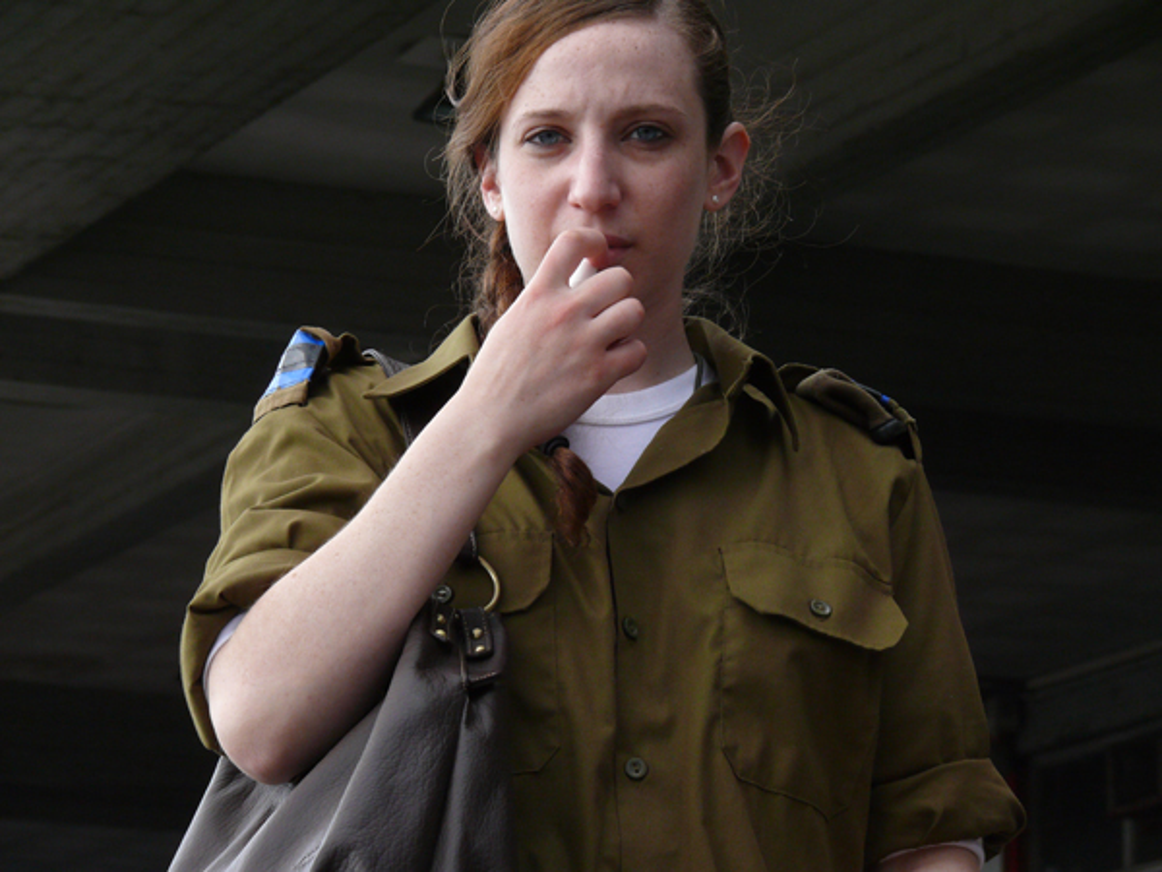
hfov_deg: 11.6
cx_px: 581
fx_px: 5740
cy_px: 436
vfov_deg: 8.7
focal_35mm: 171
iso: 200
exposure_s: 1/250
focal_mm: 36.2
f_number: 5.6
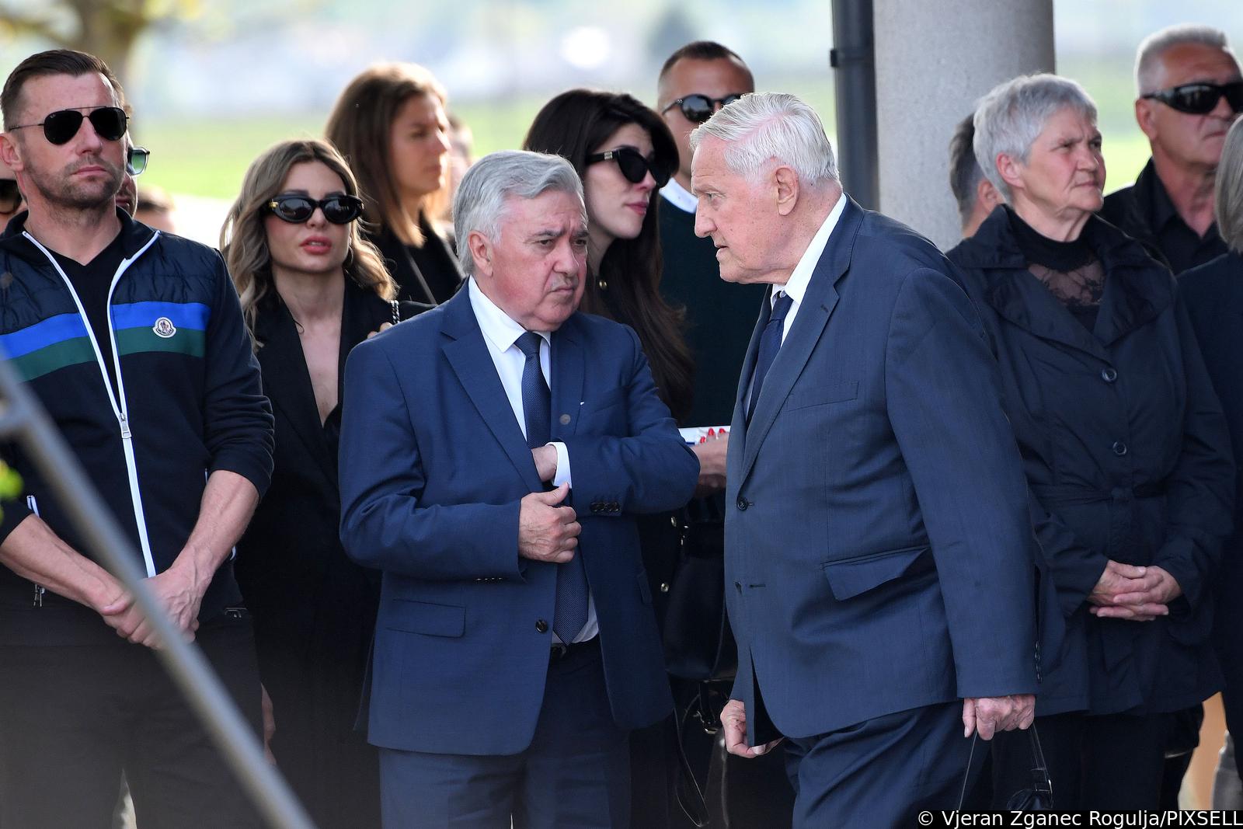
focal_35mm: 200
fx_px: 6906
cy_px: 414
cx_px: 622
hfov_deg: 10.3
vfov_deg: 6.9
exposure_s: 1/1000
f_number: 5
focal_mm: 200
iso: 400
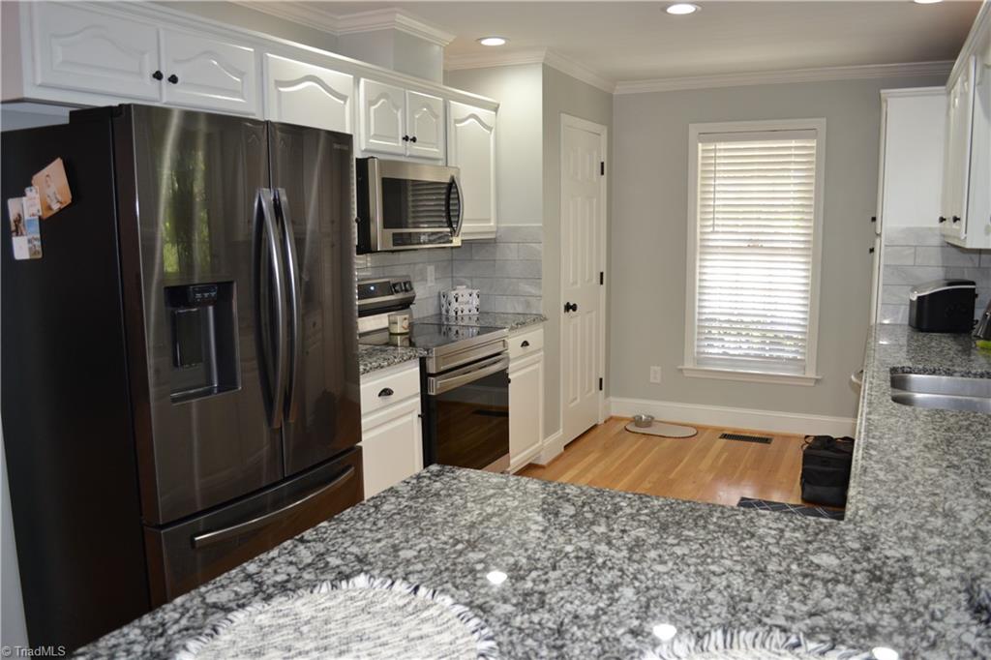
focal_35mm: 27
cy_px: 330
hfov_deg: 67.4
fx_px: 743
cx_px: 496
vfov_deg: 47.9
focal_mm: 18
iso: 400
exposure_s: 1/60
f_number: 3.5
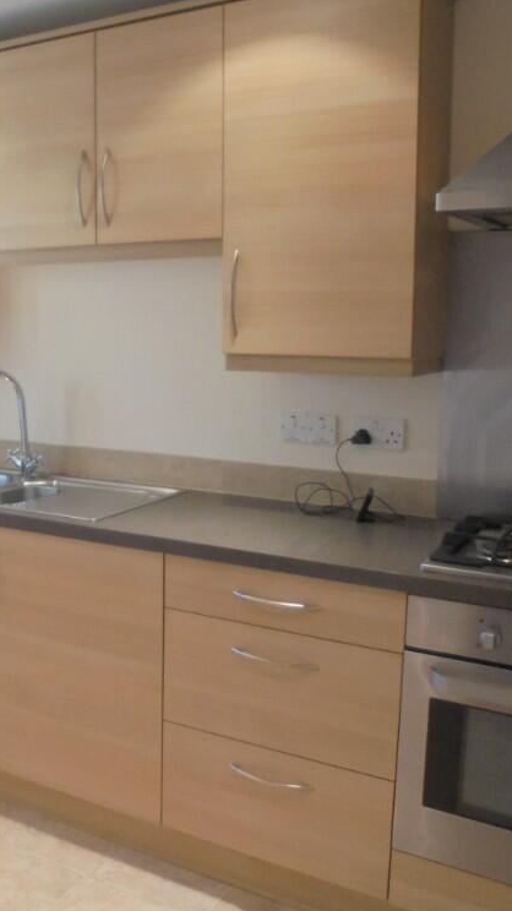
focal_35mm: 39
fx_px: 942
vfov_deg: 51.6
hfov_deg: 29.6
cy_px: 448
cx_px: 94
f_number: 3.5
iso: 250
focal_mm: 4.6
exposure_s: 1/30
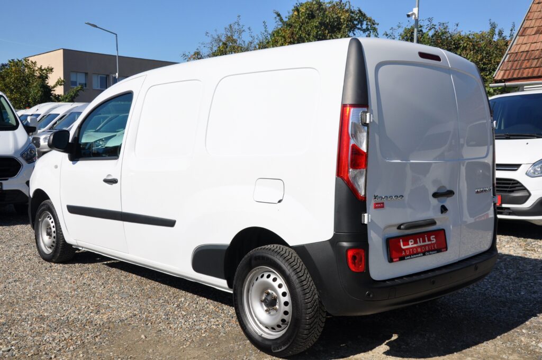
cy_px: 180
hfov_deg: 51.3
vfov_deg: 35.4
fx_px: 564
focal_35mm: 38
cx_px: 271
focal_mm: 25
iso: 500
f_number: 11
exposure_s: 1/500
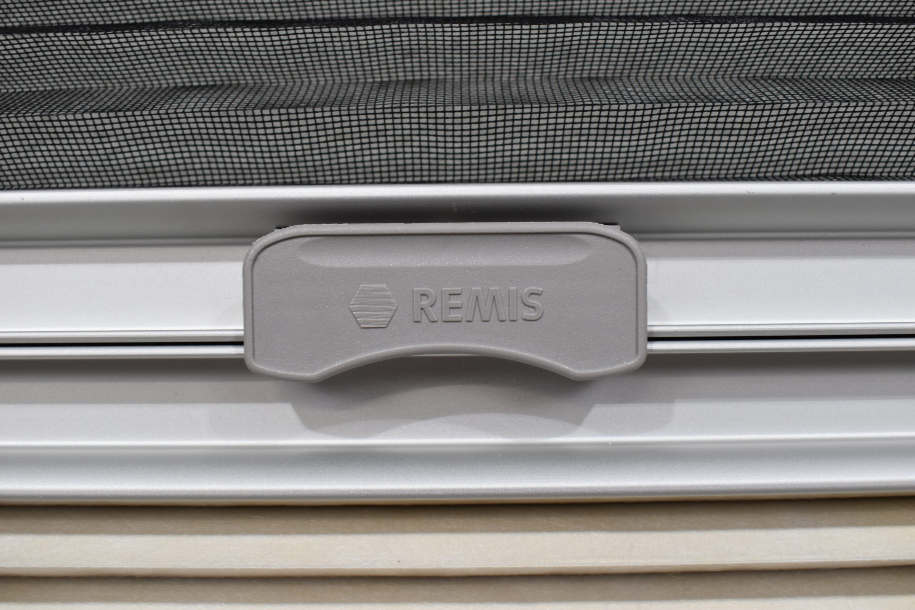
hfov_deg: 49.6
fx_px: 991
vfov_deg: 34.2
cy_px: 305
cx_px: 458
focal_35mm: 39
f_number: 6.3
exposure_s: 1/60
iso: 400
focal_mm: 26
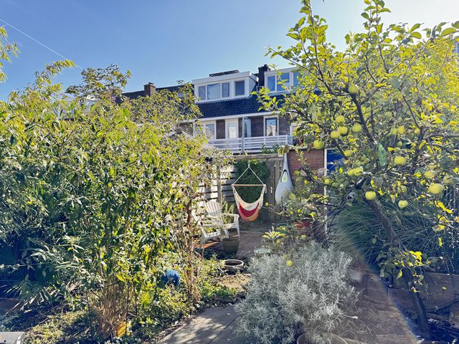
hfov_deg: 71.6
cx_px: 230
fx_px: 318
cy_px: 172
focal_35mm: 24
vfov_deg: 56.8
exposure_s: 1/397
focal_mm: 6.76
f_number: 1.78
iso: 80
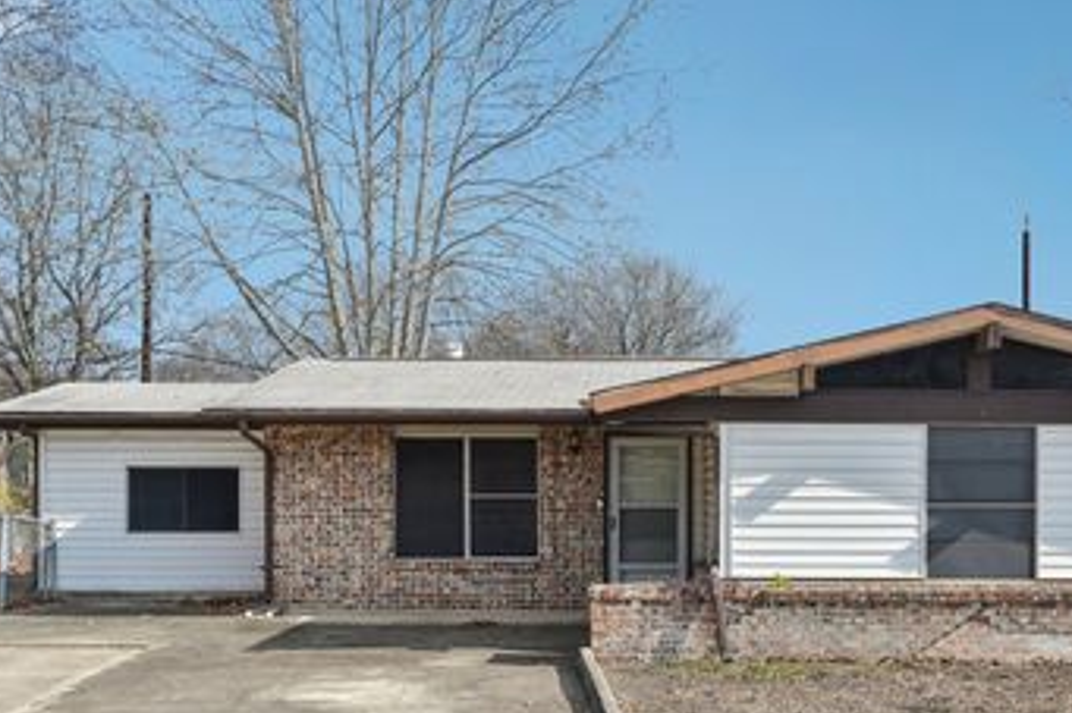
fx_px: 1310
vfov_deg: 30.5
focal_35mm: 44
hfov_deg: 44.1
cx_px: 685
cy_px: 369
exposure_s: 1/640
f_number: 8
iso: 400
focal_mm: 30
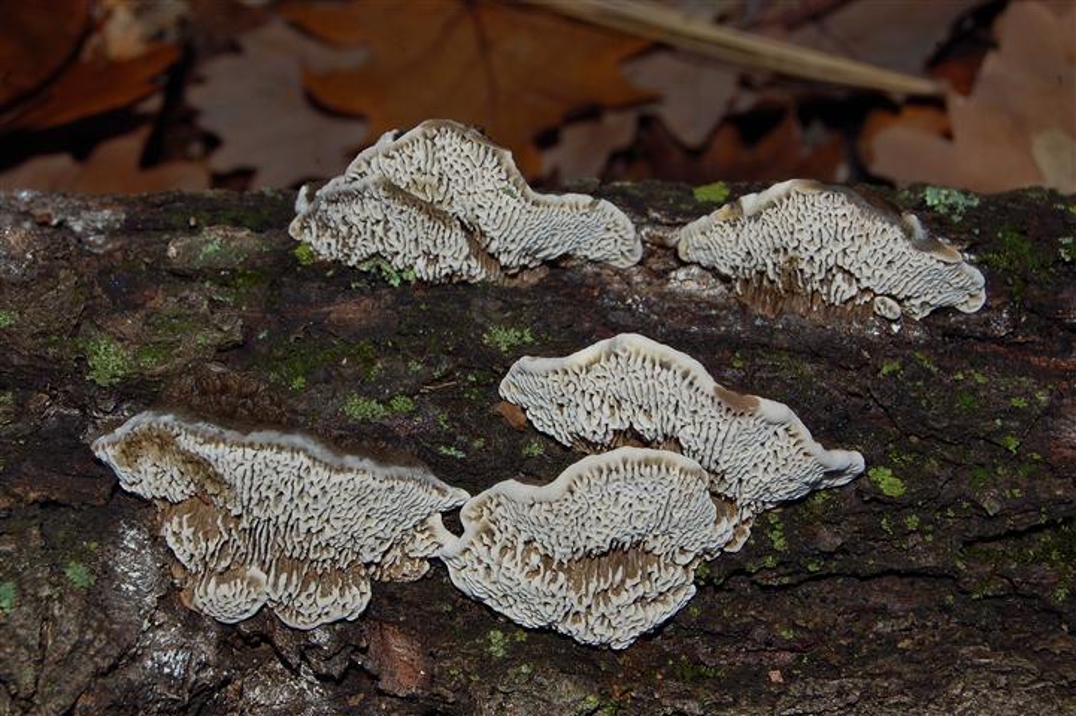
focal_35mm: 82
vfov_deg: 16.5
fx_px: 2465
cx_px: 538
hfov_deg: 24.6
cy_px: 358
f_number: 16
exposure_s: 1/250
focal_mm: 55
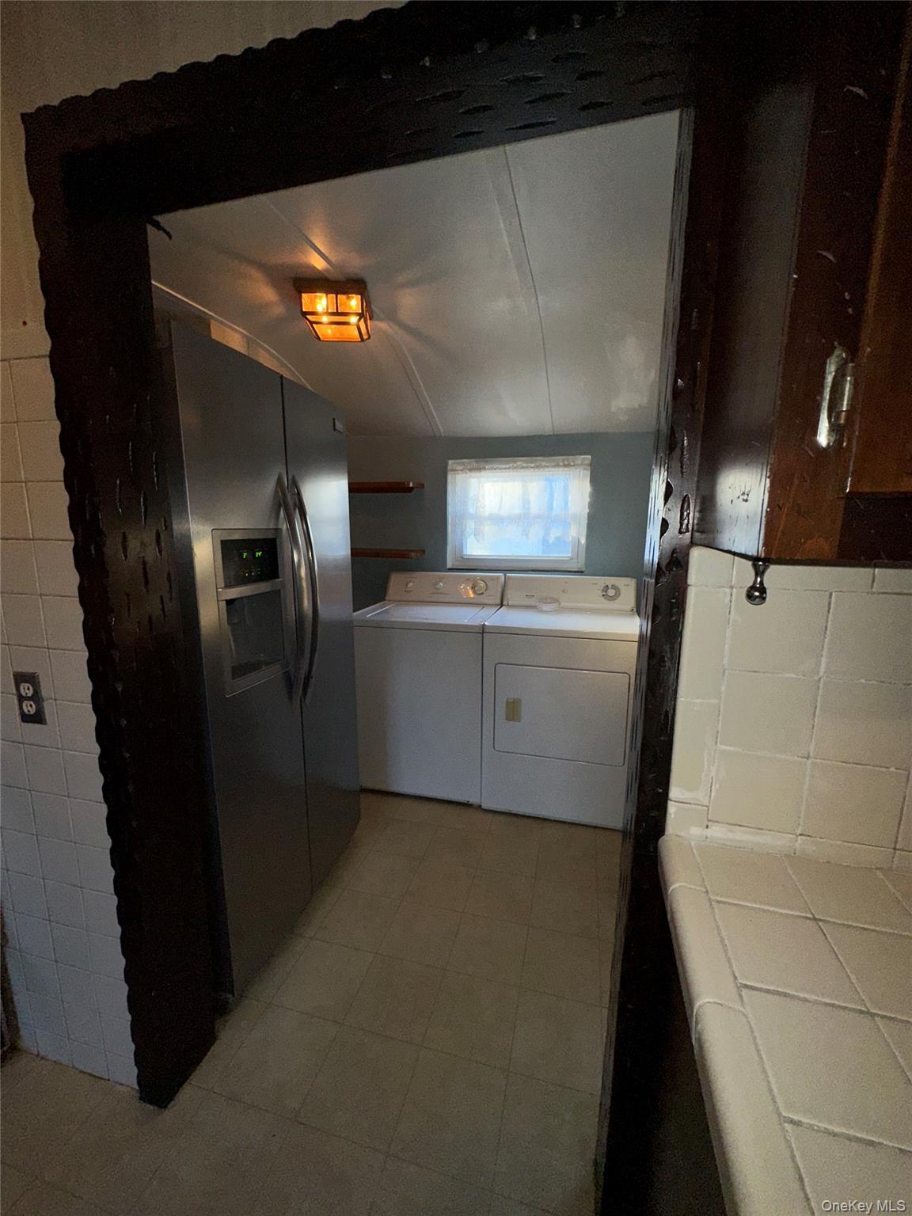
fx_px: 492
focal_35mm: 14
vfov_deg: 102.1
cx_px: 456
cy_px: 608
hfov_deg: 85.7
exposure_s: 1/122
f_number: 2.2
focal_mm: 2.22
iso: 32
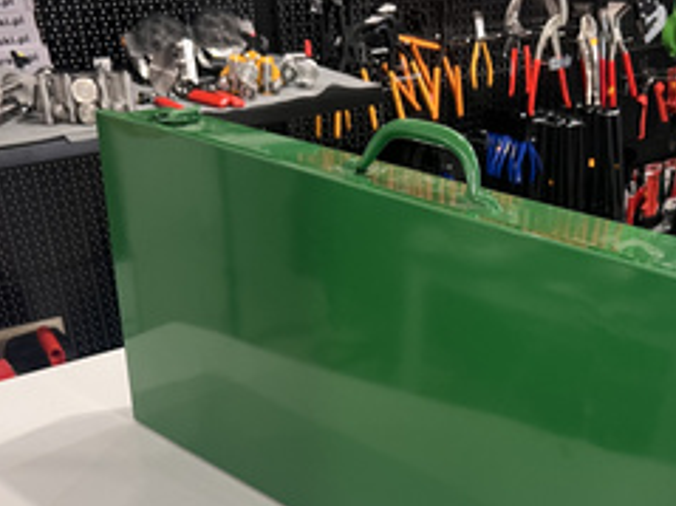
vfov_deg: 29.0
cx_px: 470
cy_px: 400
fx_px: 956
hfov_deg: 38.3
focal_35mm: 49
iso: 125
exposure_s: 1/50
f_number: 1.5
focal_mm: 5.7
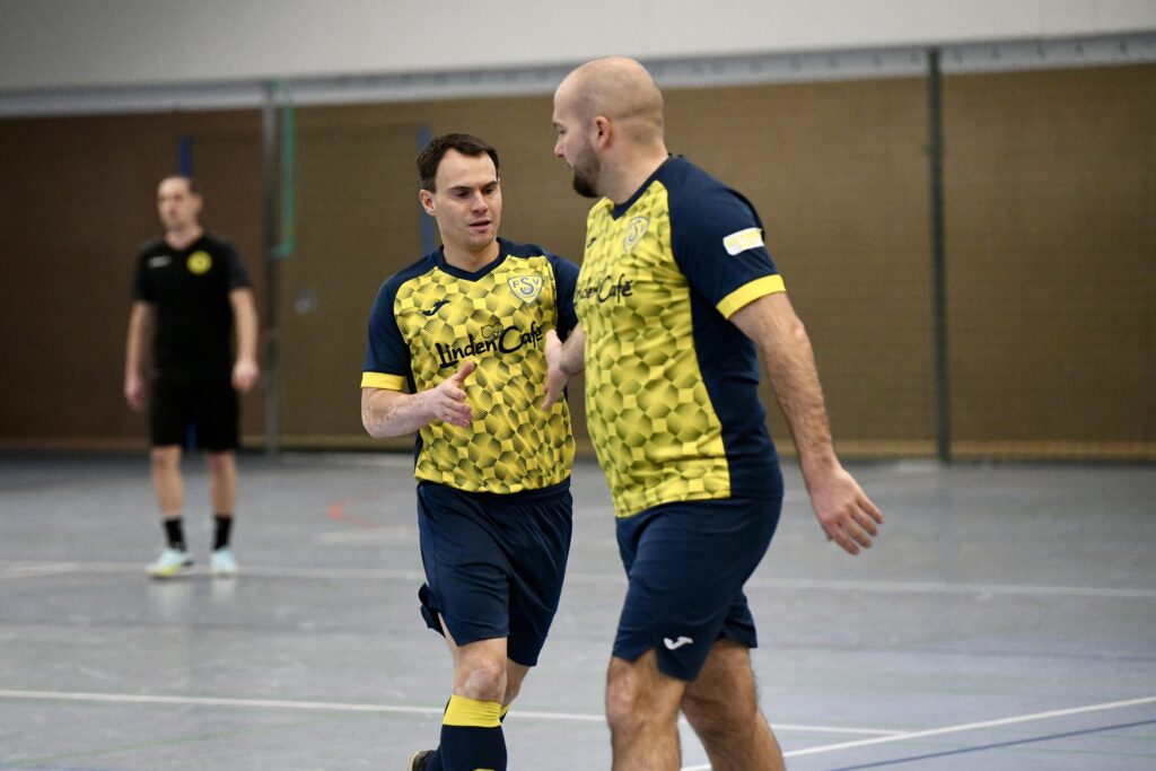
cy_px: 386
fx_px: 4335
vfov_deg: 10.2
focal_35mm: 135
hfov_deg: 15.2
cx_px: 578
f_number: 2.8
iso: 8000
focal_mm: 135
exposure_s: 1/1600
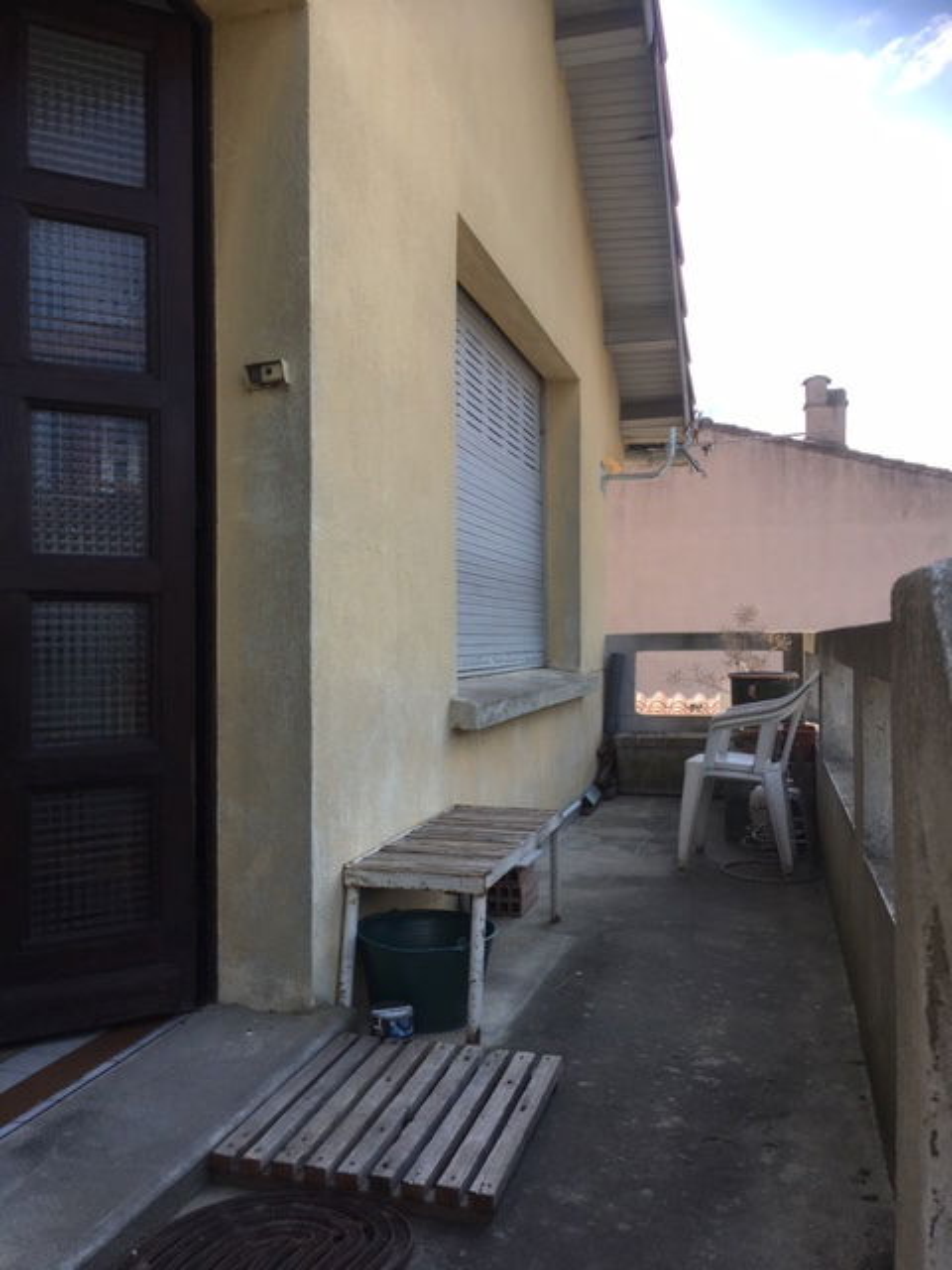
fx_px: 1063
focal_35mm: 29
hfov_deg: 48.2
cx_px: 476
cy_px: 635
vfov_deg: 61.7
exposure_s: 1/1040
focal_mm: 4.15
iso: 25
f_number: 2.2
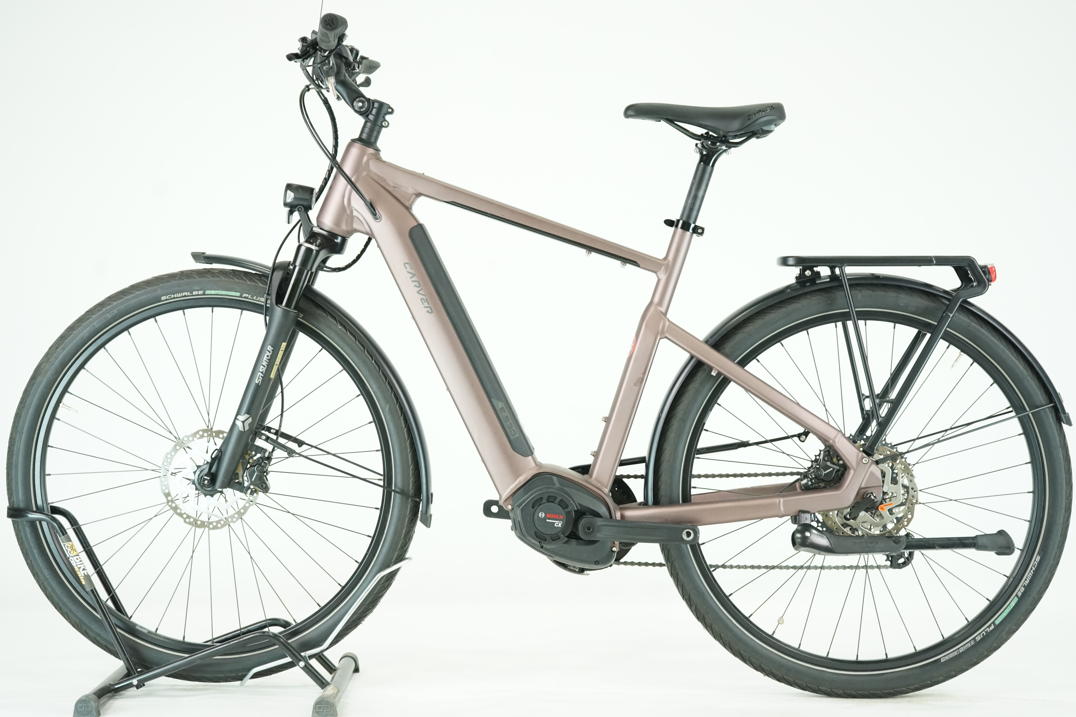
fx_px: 1644
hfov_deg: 36.2
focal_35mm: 55
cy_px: 358
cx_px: 538
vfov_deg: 24.6
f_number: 5
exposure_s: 1/200
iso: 2500
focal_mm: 55
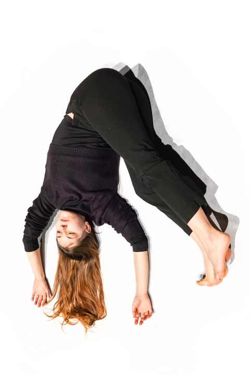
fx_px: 260
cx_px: 125
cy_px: 188
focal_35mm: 25
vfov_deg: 71.5
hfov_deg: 51.3
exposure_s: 1/200
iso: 640
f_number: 3.2
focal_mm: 25
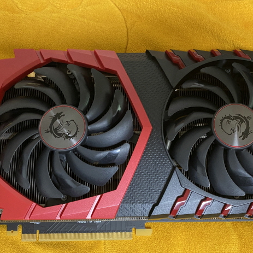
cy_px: 152
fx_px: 331
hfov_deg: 41.8
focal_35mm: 40
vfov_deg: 41.7
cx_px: 145
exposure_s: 1/40
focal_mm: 4.25
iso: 400
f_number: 1.8
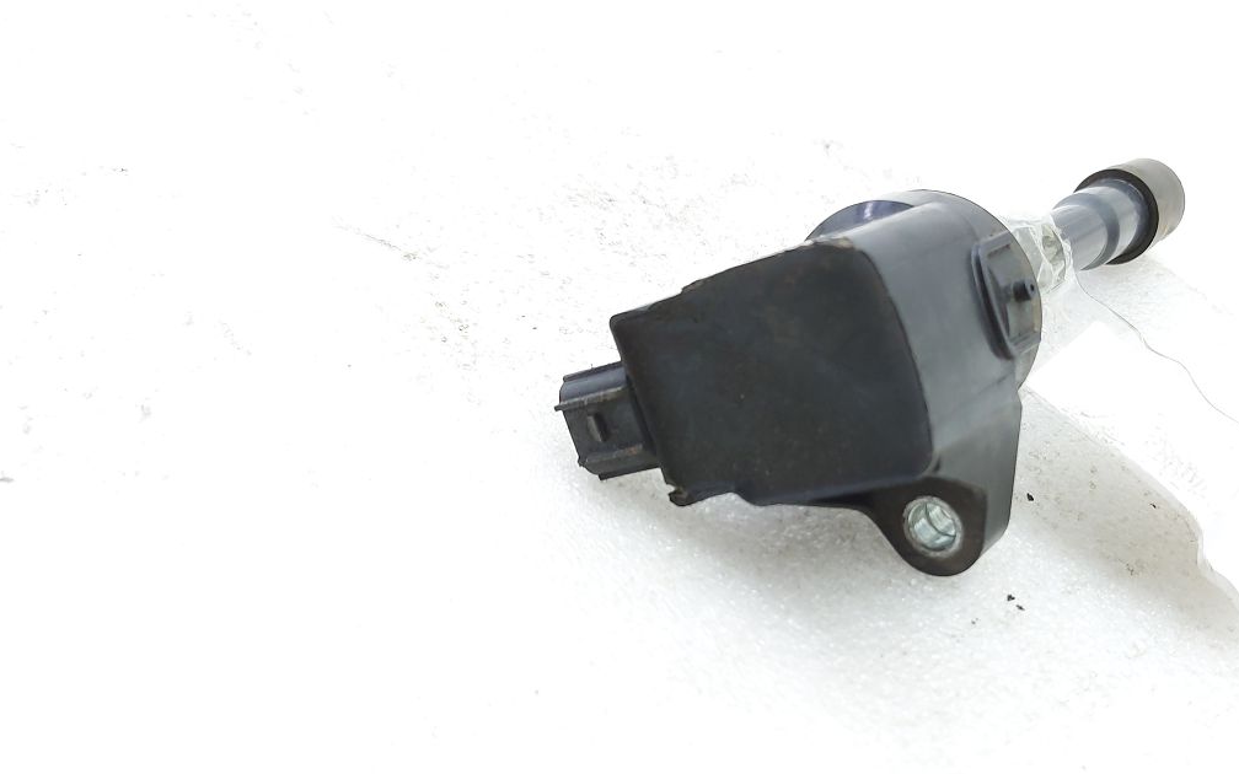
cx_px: 840
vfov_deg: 36.2
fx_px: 1182
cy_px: 451
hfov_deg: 54.1
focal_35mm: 35
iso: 160
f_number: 1.8
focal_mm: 5.23
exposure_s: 1/50
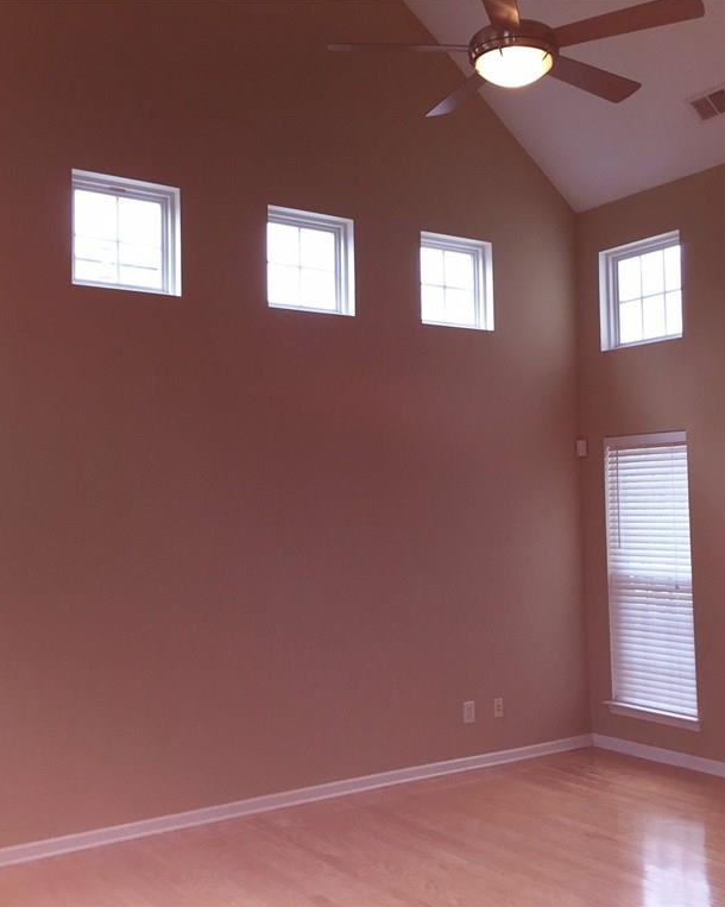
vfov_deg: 47.9
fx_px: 1020
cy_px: 452
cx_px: 390
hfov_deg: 39.1
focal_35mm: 38
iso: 32
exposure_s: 1/37
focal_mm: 4.15
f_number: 2.2
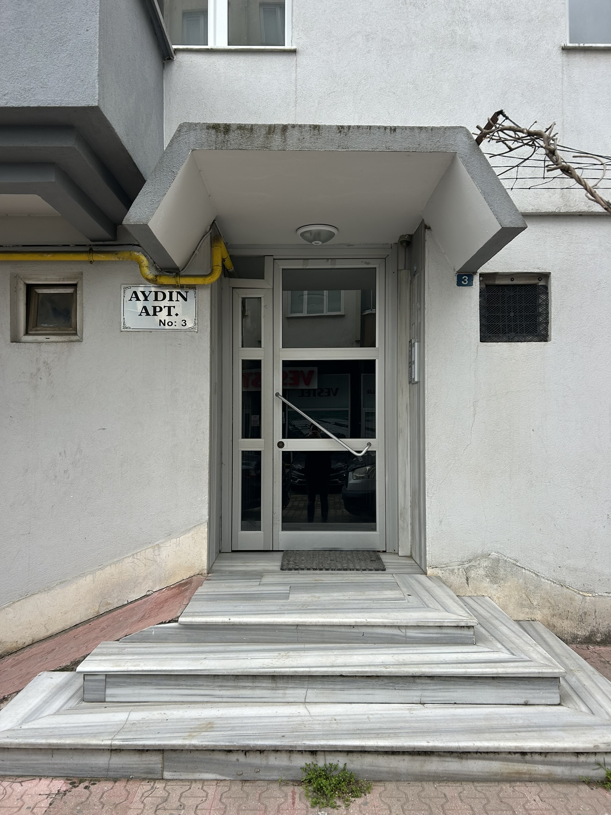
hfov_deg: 53.1
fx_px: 612
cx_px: 306
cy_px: 408
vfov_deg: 67.3
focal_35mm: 26
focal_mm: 5.7
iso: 50
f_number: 1.5
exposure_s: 1/466
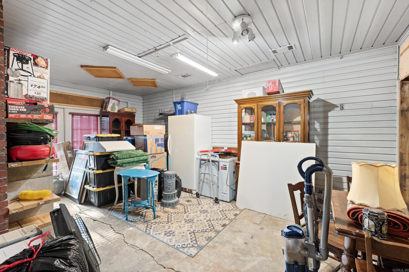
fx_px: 170
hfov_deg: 100.4
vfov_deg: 77.3
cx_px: 204
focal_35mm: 15
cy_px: 136
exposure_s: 1.3
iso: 400
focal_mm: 10
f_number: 7.1
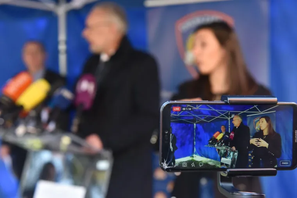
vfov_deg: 24.2
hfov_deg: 35.6
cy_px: 99
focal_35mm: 56
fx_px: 462
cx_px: 148
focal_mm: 56
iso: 1600
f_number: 5.6
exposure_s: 1/160
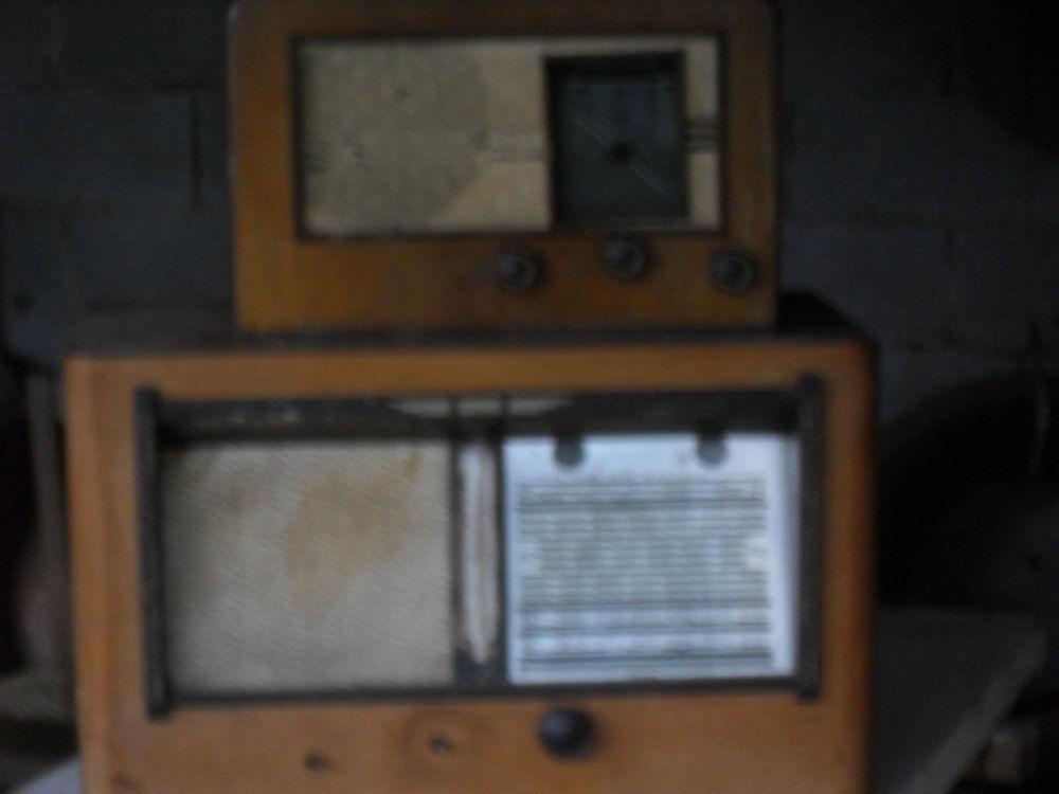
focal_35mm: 105
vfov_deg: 14.1
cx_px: 530
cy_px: 397
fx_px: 3212
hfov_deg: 18.7
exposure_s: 1/8
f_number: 5.8
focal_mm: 18.9
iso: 400
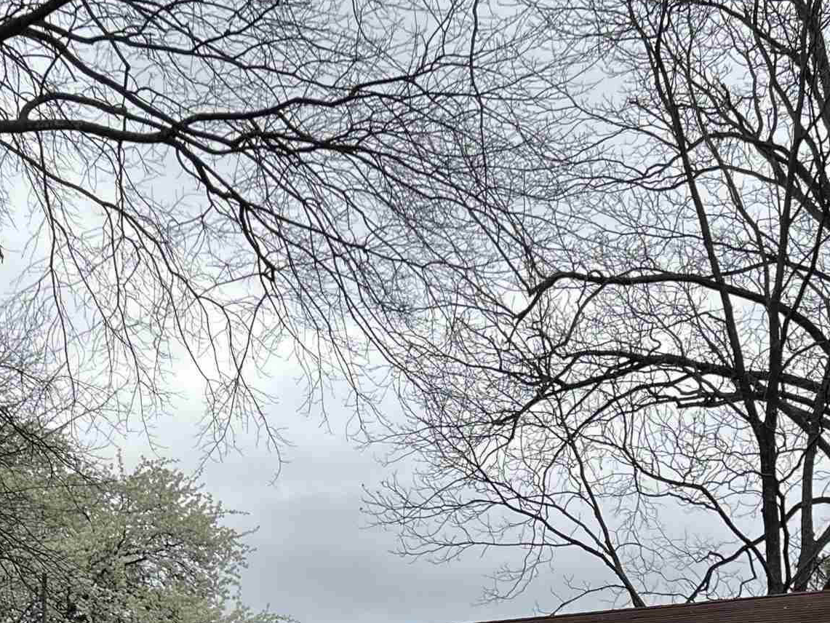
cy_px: 818
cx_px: 254
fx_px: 1679
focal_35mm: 70
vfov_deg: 19.3
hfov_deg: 27.5
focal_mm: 5.7
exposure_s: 1/2008
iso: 50
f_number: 1.5
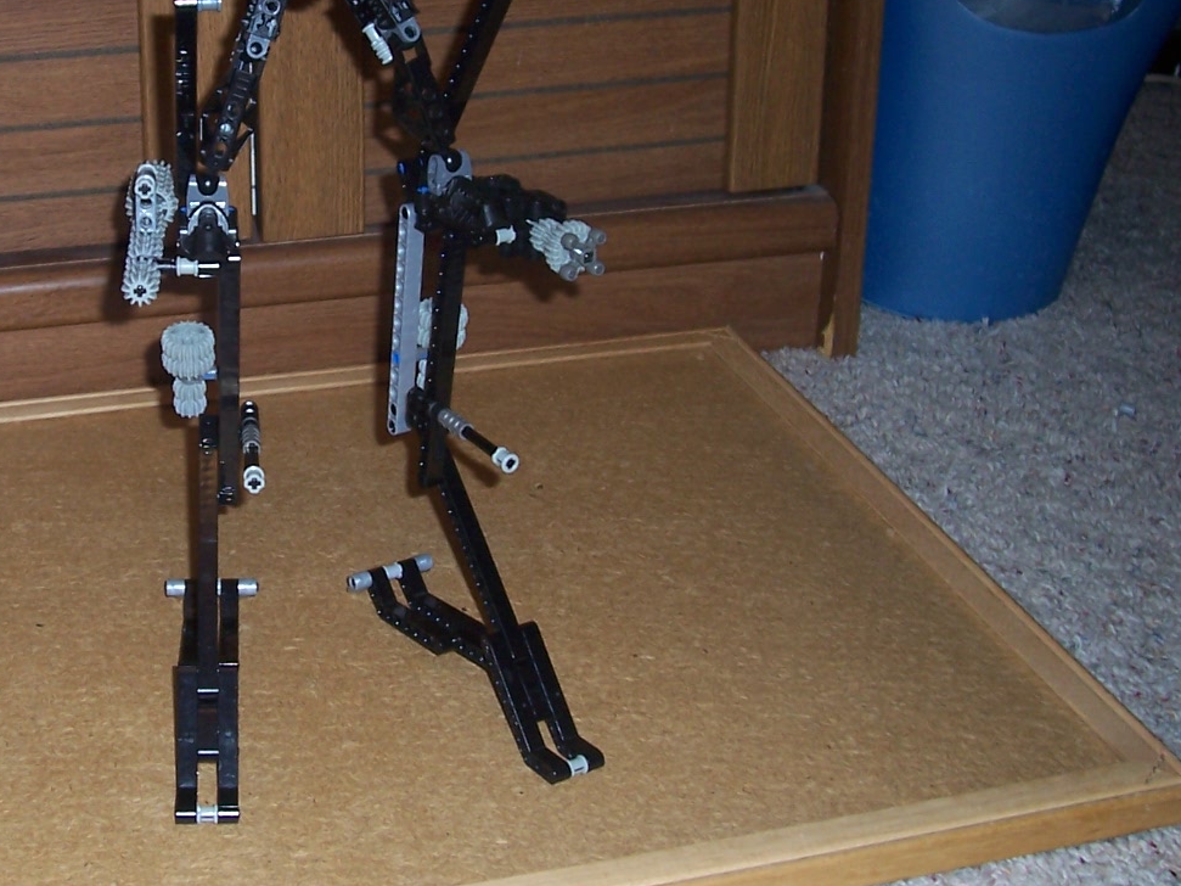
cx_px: 310
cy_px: 252
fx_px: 1979
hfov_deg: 32.7
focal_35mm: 58
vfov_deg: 25.0
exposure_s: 1/60
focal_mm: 5.6
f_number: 2.7
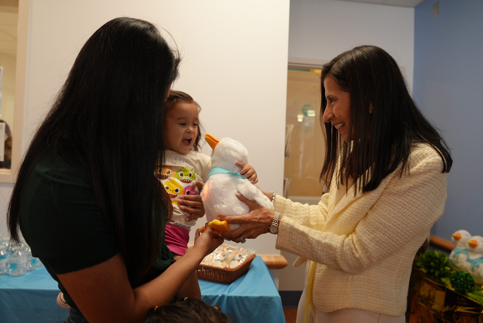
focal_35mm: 24
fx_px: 322
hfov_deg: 73.7
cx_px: 242
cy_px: 162
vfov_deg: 53.2
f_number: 4
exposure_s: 1/160
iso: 1250
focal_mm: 24
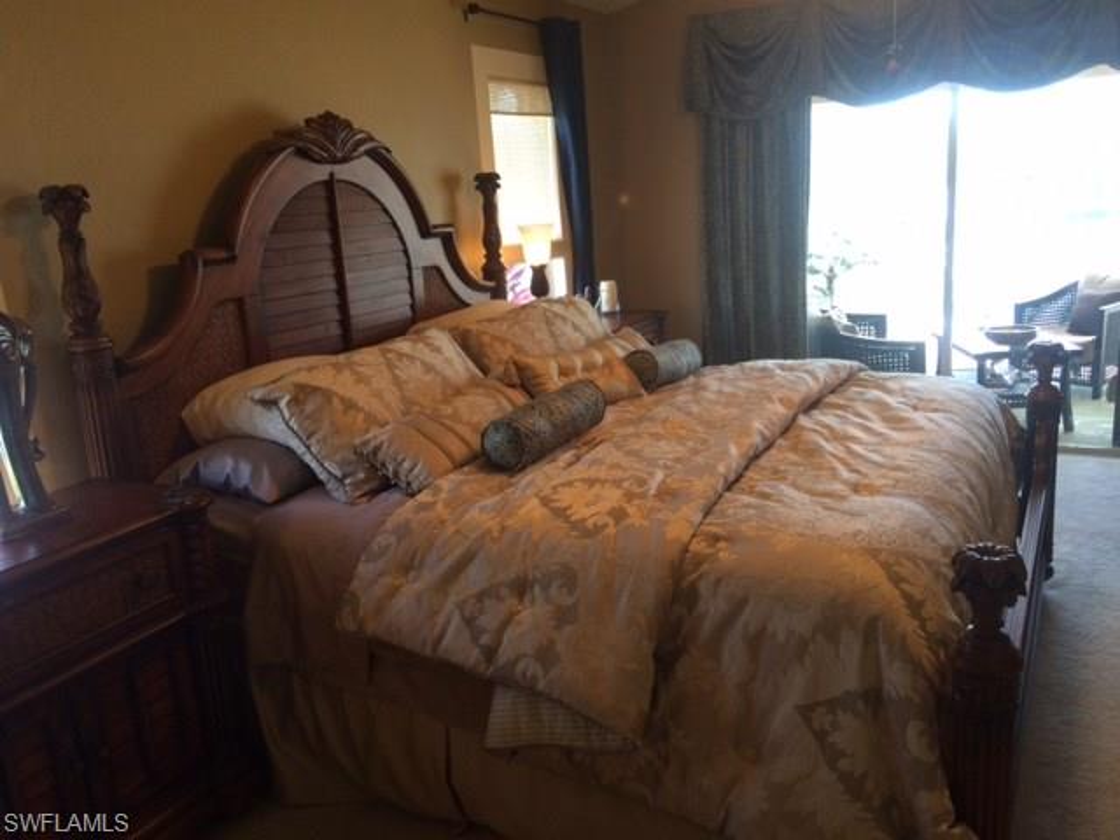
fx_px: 938
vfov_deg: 48.2
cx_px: 560
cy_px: 420
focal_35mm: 29
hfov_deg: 61.7
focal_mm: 4.15
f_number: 2.2
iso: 64
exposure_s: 1/30
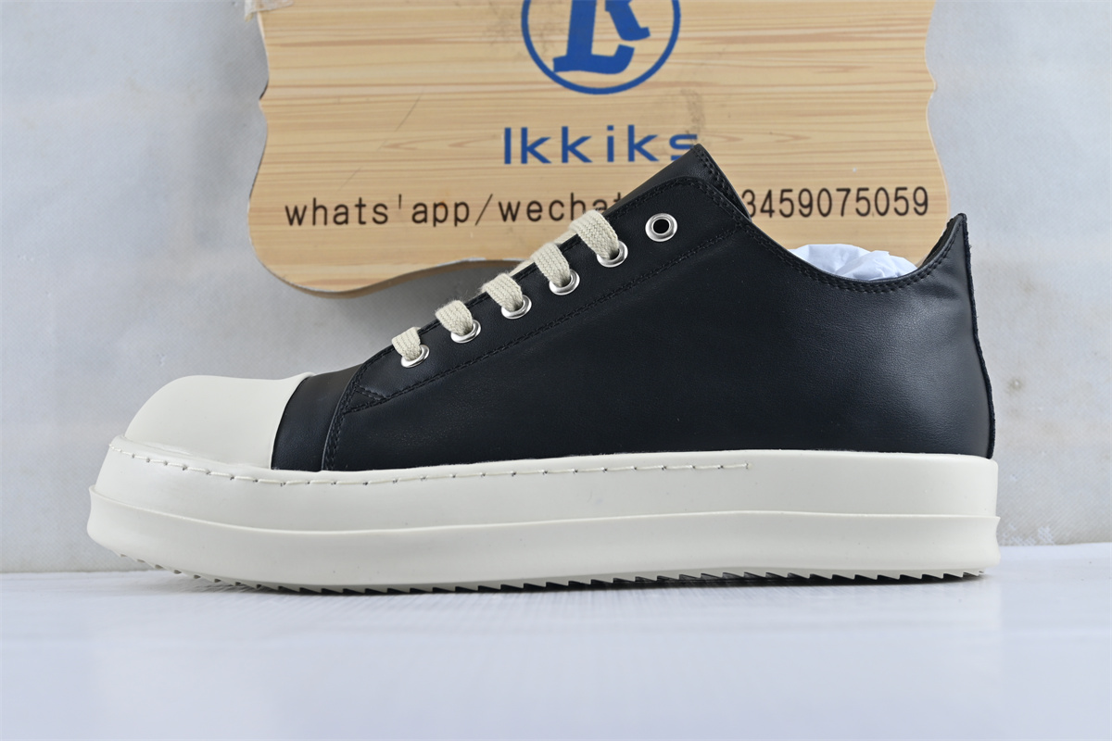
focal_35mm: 47
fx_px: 1459
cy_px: 370
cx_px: 556
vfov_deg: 28.5
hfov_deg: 41.7
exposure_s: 1/40
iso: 100
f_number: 5
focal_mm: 31.5
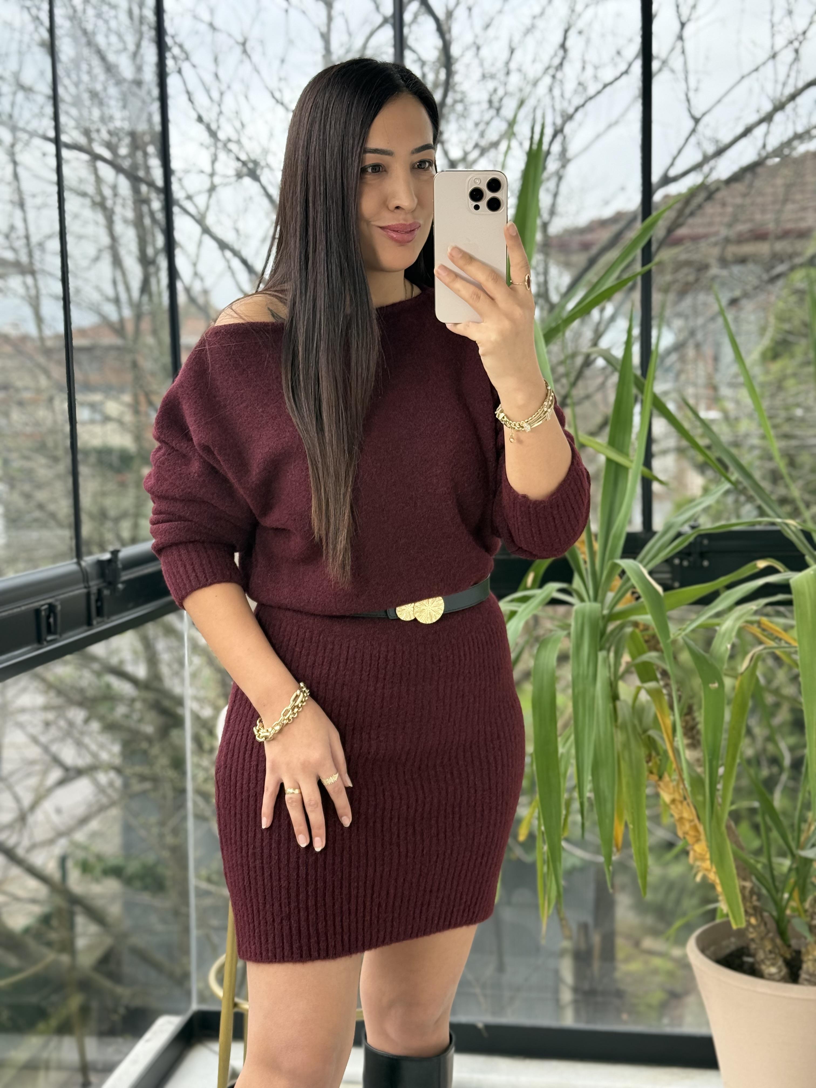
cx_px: 408
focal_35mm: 48
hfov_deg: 30.3
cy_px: 544
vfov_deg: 39.7
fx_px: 1509
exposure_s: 1/242
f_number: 1.78
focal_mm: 6.76
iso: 100
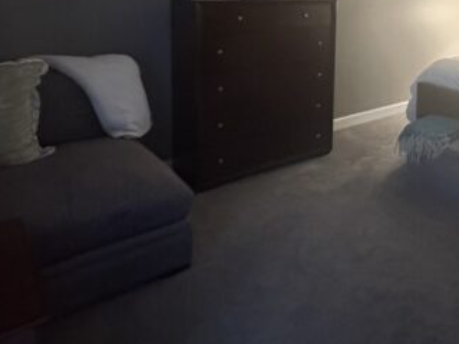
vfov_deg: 37.5
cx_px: 399
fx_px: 464
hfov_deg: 48.1
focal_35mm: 35
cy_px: 23
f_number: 2.2
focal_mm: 2.22
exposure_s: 1/40
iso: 1000
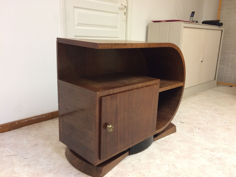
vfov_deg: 48.2
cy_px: 88
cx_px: 118
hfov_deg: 61.7
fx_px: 198
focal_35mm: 29
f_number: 2.2
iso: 200
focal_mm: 4.15
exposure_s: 1/33
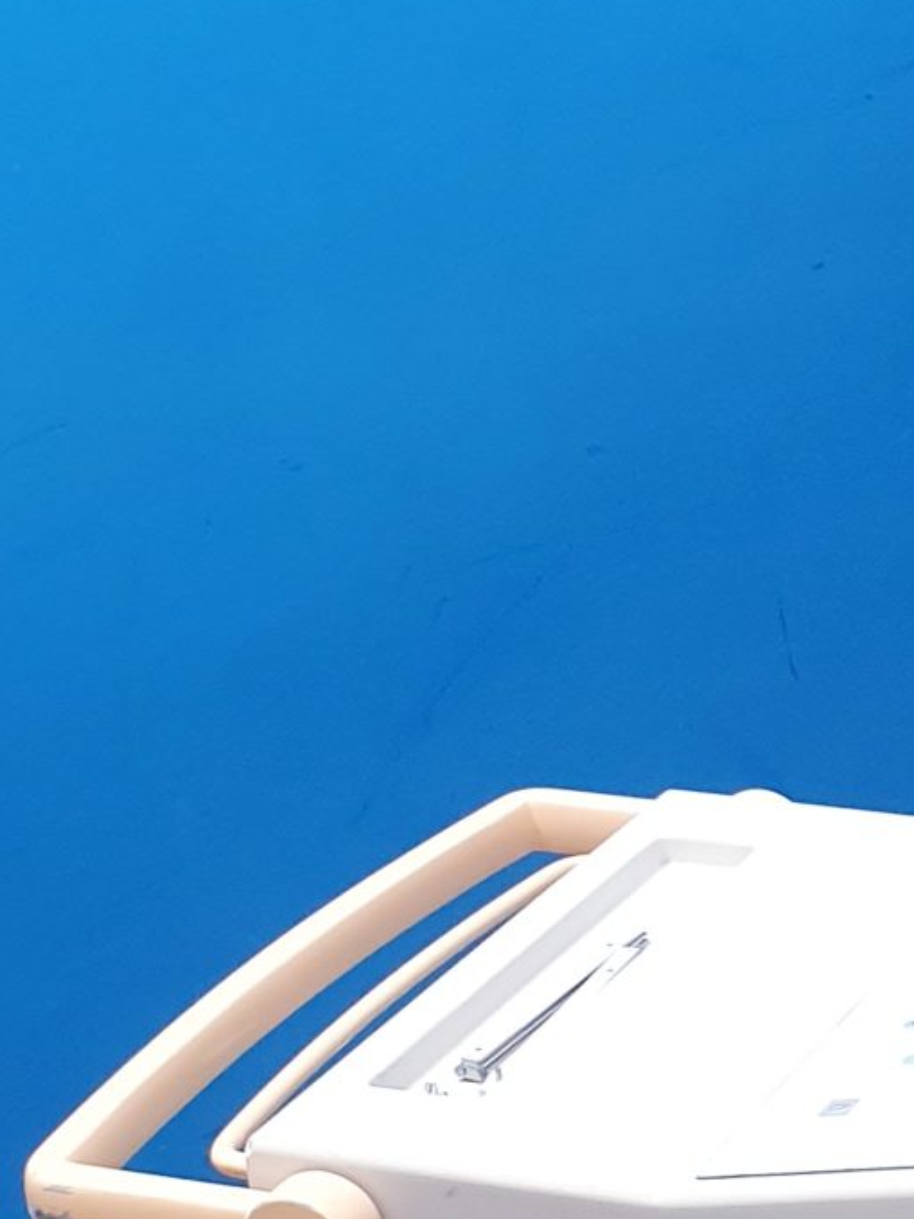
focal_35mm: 98
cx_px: 1435
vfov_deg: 20.0
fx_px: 3451
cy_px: 810
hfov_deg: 14.0
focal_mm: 4.3
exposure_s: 1/50
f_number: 2.4
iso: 200
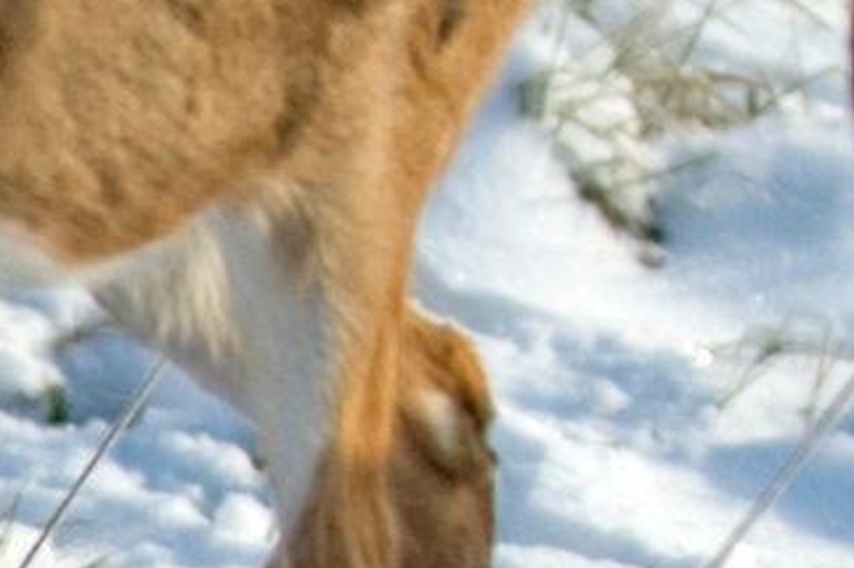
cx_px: 2750
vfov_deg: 0.4
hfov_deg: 0.6
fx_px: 79506
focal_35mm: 3355
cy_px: -876
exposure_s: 1/2000
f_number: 4.5
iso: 200
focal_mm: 300
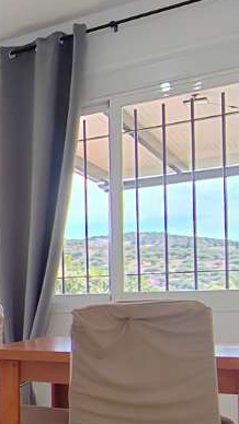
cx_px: -307
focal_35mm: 59
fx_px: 665
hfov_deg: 14.6
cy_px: 319
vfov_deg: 34.7
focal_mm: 2.16
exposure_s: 1/100
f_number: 2.2
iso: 160
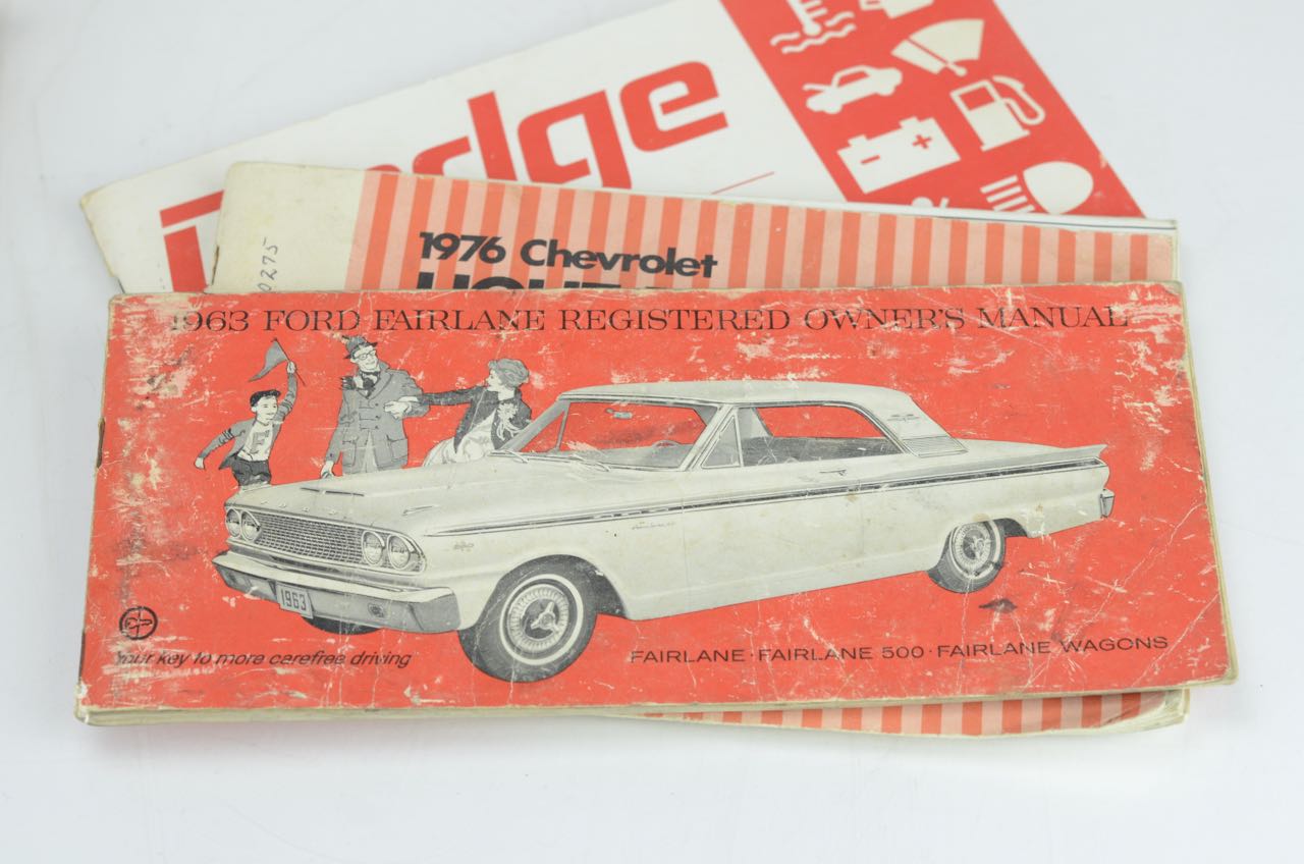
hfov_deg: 22.7
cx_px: 652
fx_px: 3253
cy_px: 432
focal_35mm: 90
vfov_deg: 15.1
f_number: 7.1
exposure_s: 1/125
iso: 640
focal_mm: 60
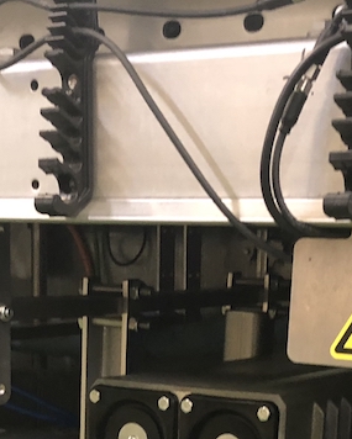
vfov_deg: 19.4
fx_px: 1198
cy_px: 548
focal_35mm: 92
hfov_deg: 16.7
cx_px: 119
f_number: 1.8
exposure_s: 1/17
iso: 100
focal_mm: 3.99
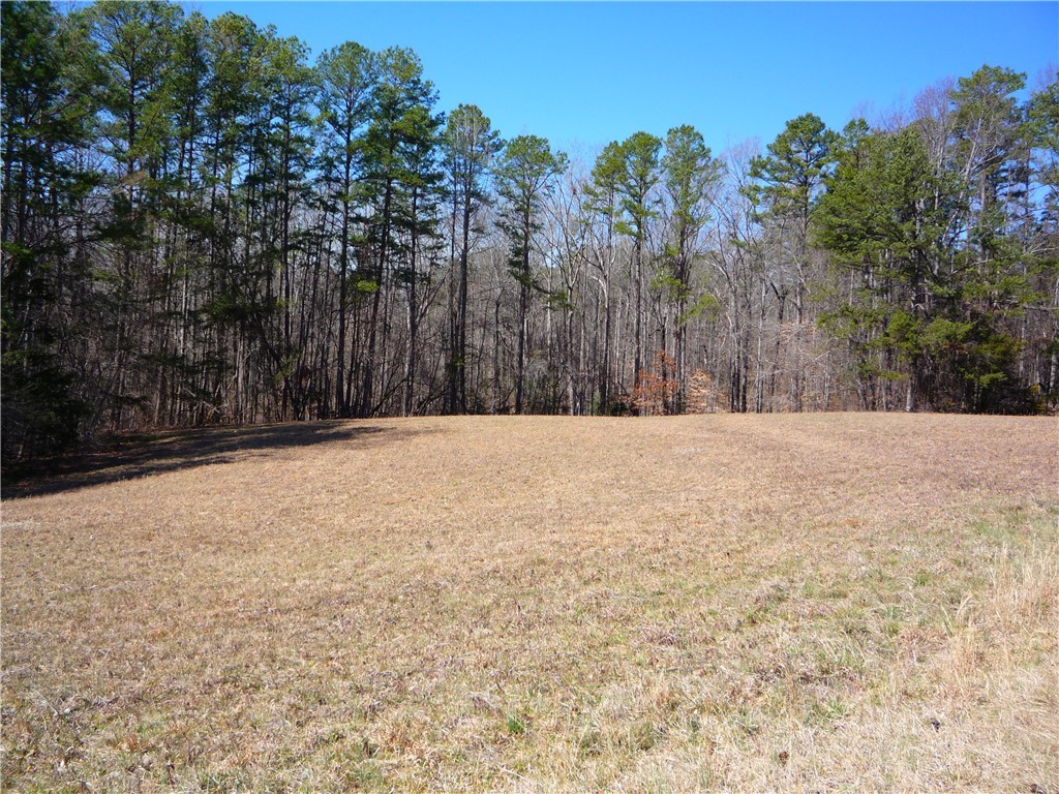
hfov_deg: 60.0
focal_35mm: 30
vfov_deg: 46.8
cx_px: 530
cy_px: 397
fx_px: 918
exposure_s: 1/400
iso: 100
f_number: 4
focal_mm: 5.2
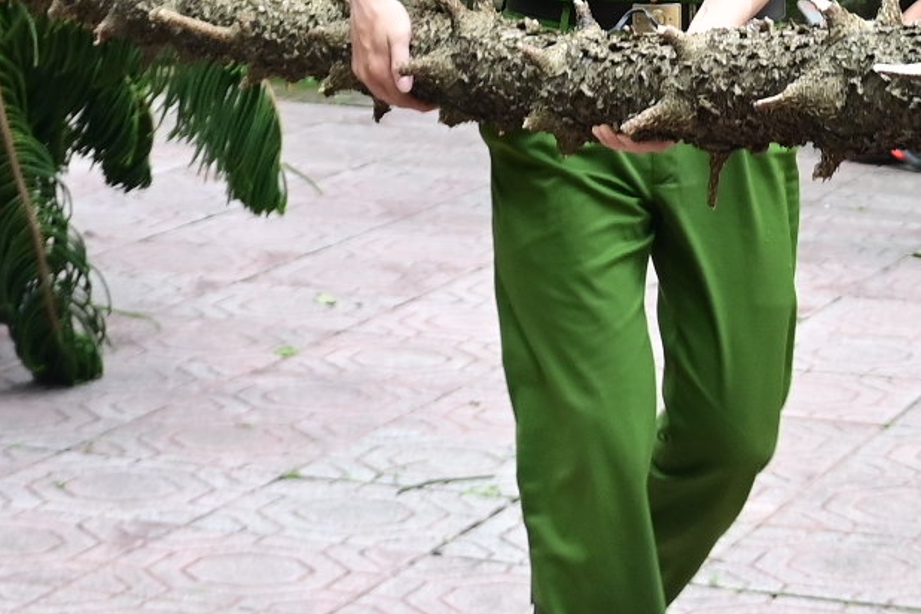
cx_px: 729
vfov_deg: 9.4
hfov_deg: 14.3
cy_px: -227
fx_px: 3659
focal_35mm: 143
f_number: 4.2
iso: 640
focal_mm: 30
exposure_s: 1/200
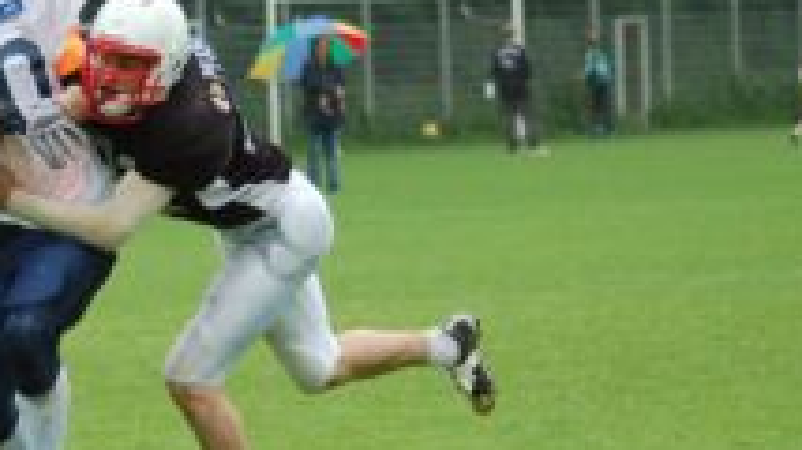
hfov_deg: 6.5
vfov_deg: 3.7
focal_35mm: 332
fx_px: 7055
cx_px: 174
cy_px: 218
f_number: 4.2
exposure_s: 1/800
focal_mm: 100
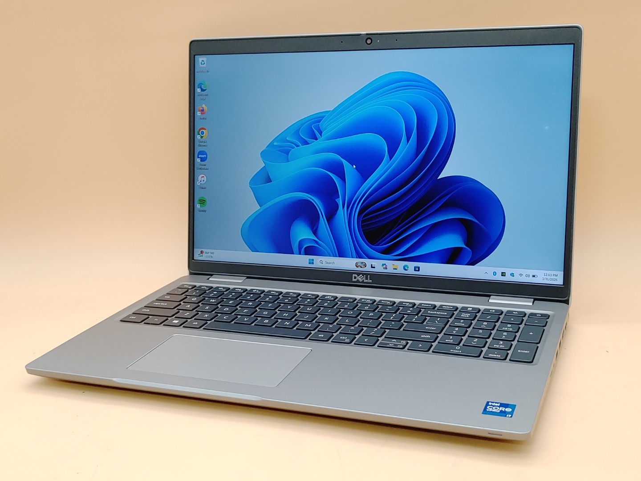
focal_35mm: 44
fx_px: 815
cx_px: 320
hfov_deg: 42.9
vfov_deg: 32.9
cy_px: 240
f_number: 1.8
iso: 50
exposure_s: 1/60
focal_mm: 4.36
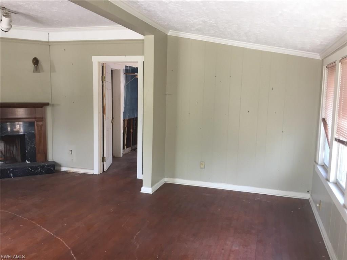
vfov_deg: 48.2
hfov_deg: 61.7
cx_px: 174
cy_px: 130
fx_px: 291
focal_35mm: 29
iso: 64
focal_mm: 4.15
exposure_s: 1/30
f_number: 2.2
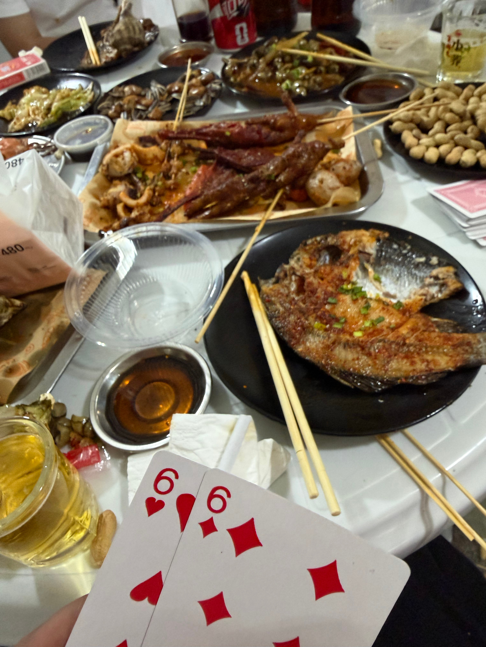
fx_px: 449
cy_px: 324
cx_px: 243
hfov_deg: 56.8
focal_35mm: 24
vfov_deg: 71.6
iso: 400
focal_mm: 2.22
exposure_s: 1/50
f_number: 2.2
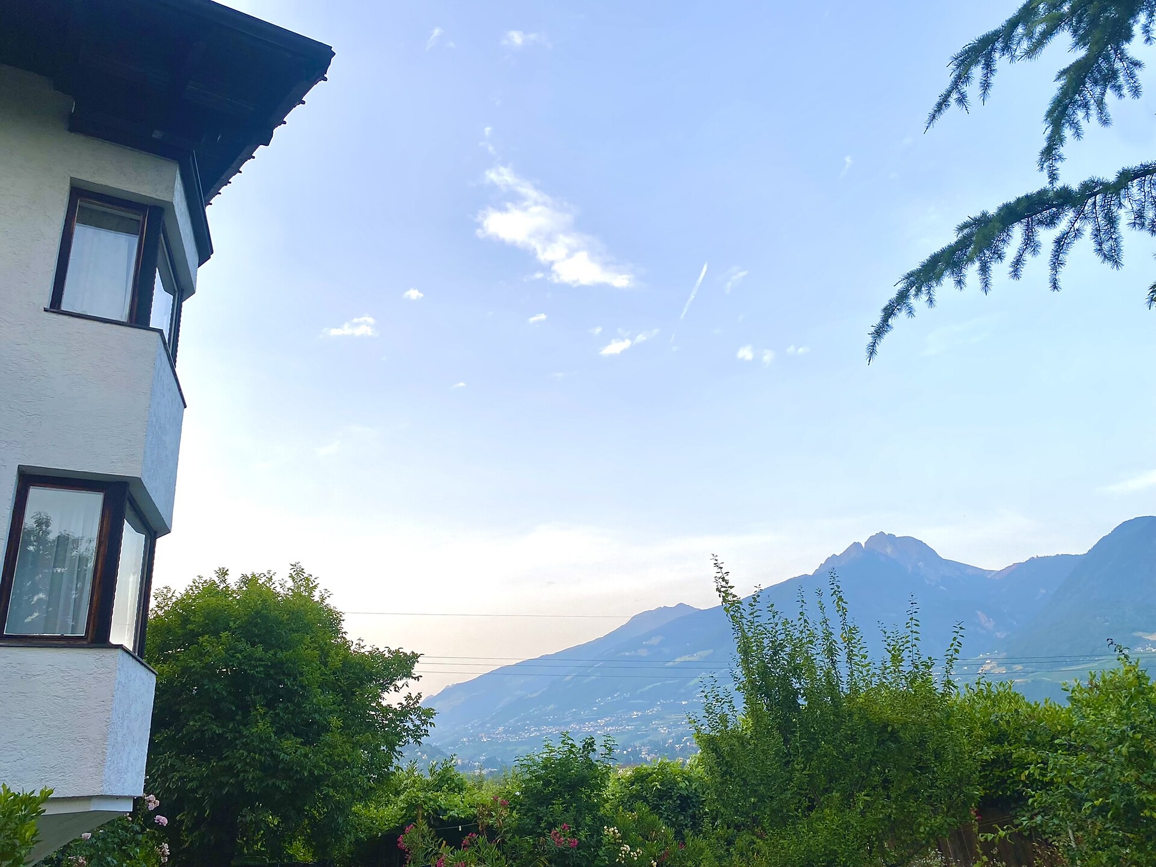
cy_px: 434
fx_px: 868
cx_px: 578
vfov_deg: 53.1
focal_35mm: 26
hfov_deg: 67.3
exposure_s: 1/462
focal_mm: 4.25
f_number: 1.8
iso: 32
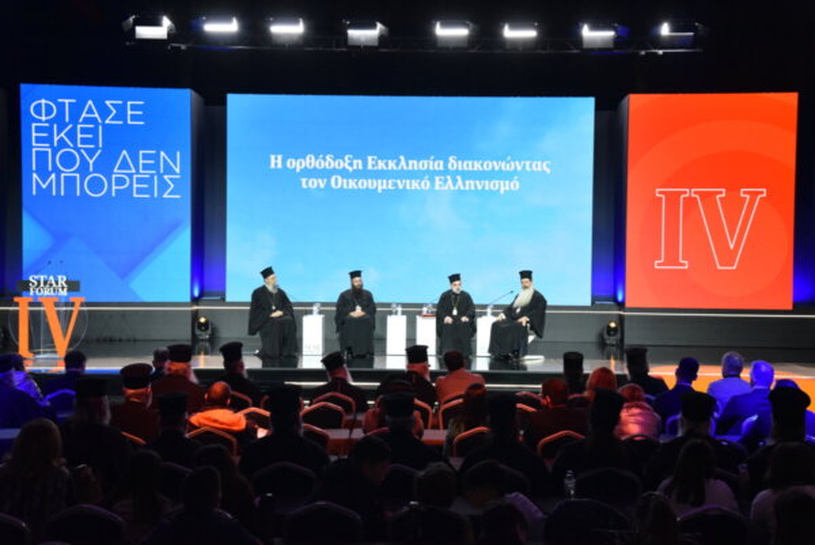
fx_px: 1042
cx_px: 408
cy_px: 272
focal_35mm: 46
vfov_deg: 29.3
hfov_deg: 42.7
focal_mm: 46
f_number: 7.1
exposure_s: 1/200
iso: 4000
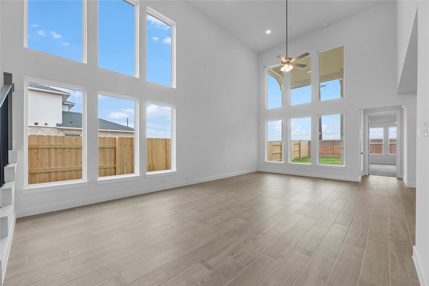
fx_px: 167
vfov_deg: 81.3
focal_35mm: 14
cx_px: 214
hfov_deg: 104.2
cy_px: 143
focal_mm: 14
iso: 250
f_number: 9
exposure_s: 1/15
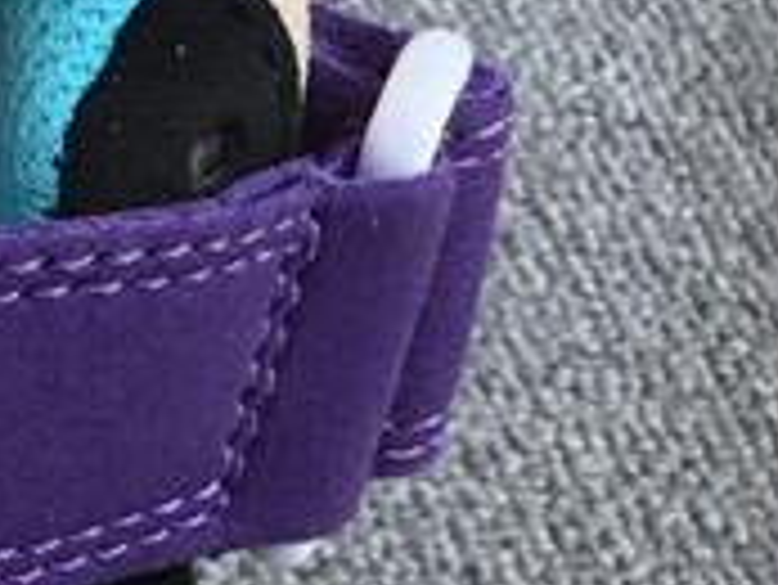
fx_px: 3621
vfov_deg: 9.2
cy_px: 556
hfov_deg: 10.4
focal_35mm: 161
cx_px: -1160
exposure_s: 1/214
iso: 25
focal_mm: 3.3
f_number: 2.4
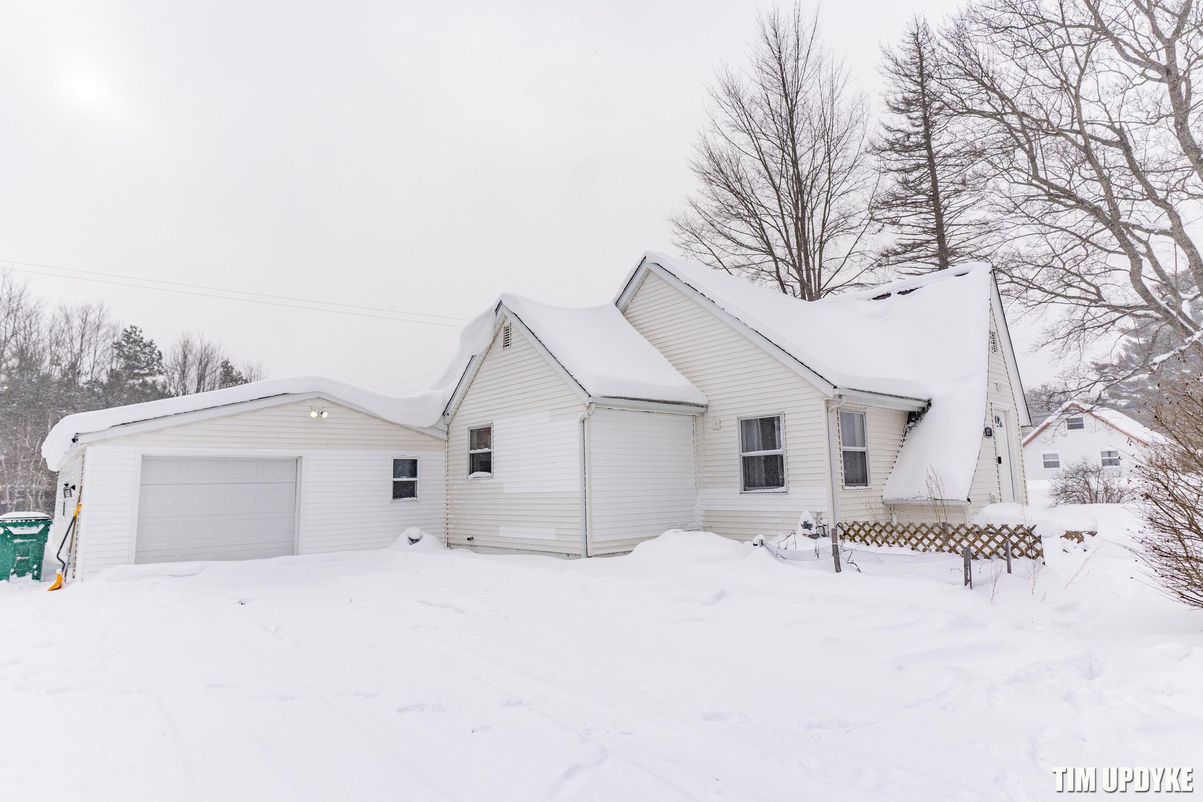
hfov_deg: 84.0
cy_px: 401
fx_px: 668
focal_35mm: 20
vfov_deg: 61.9
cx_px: 602
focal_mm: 20
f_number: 4
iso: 250
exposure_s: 1/3200
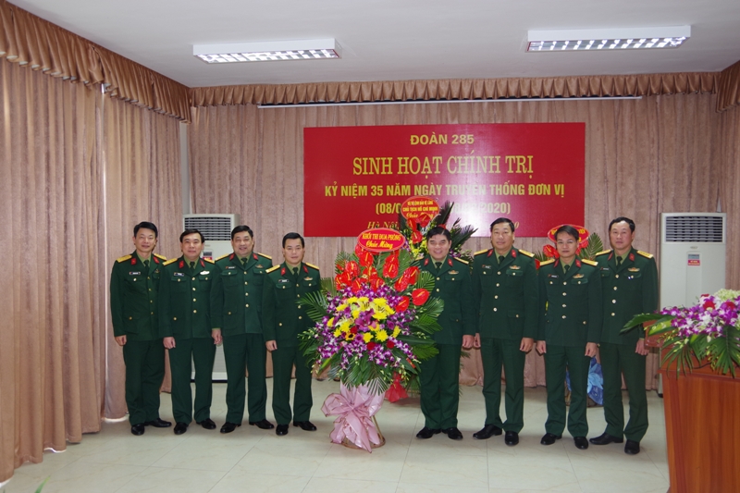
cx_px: 370
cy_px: 246
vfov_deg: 42.3
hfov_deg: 60.3
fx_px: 637
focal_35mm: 31
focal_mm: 21
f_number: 4.5
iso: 400
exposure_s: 1/20
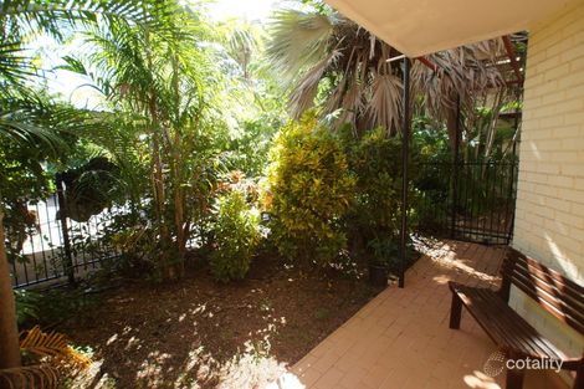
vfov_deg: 72.0
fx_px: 268
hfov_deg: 95.0
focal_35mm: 16
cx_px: 292
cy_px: 194
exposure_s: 1/80
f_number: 5
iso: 100
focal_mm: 11
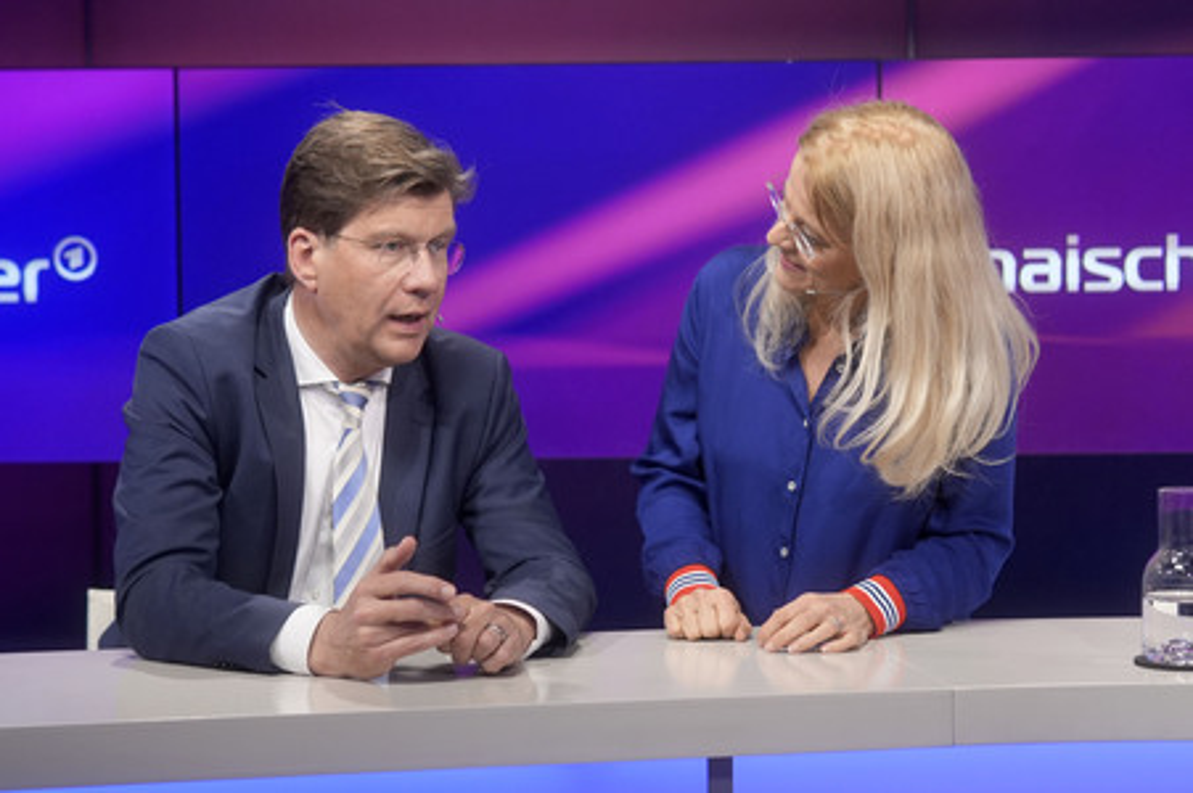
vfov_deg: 29.8
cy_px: 396
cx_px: 596
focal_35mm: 45
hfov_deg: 43.6
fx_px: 1490
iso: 640
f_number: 2.2
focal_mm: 30
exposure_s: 1/160
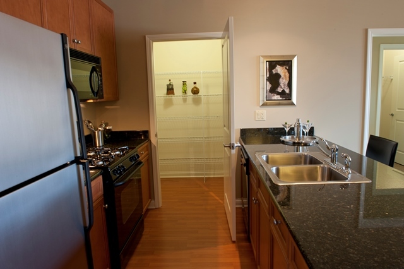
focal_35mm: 24
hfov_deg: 73.8
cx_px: 202
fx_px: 269
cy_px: 134
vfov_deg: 53.1
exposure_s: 5
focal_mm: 24
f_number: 14
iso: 200
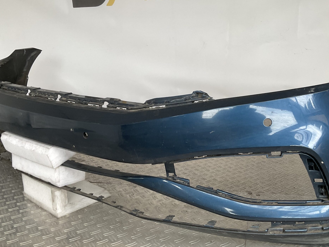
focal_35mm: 40
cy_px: 130
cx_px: 186
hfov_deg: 46.7
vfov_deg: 36.0
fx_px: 380
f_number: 1.8
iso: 50
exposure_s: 1/120
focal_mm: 3
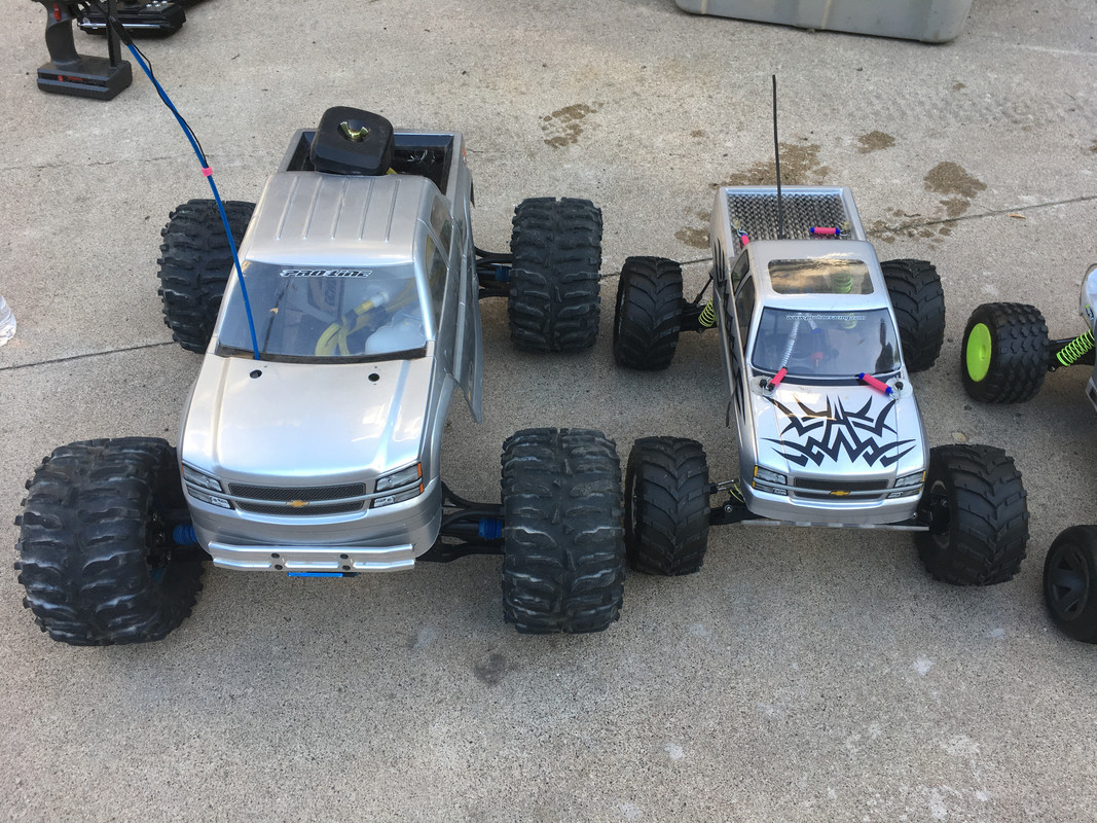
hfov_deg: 61.7
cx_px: 548
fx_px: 919
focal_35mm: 29
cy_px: 412
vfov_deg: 48.2
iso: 32
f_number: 2.2
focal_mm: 4.15
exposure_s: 1/120
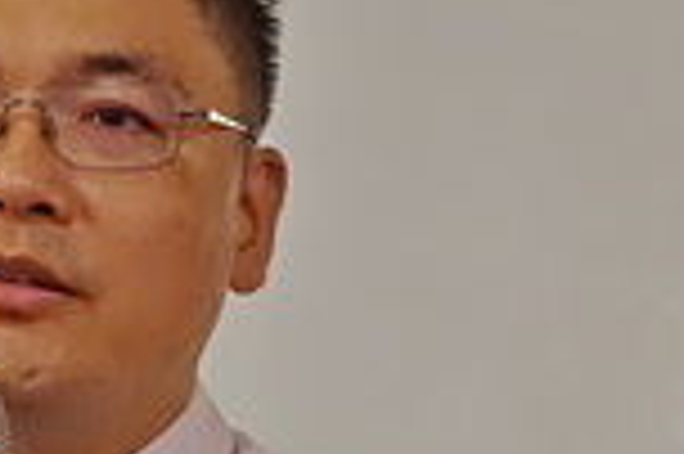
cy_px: 497
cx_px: -166
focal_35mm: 989
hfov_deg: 2.1
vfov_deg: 1.4
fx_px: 18771
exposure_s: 1/125
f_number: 4
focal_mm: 110.13
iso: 800
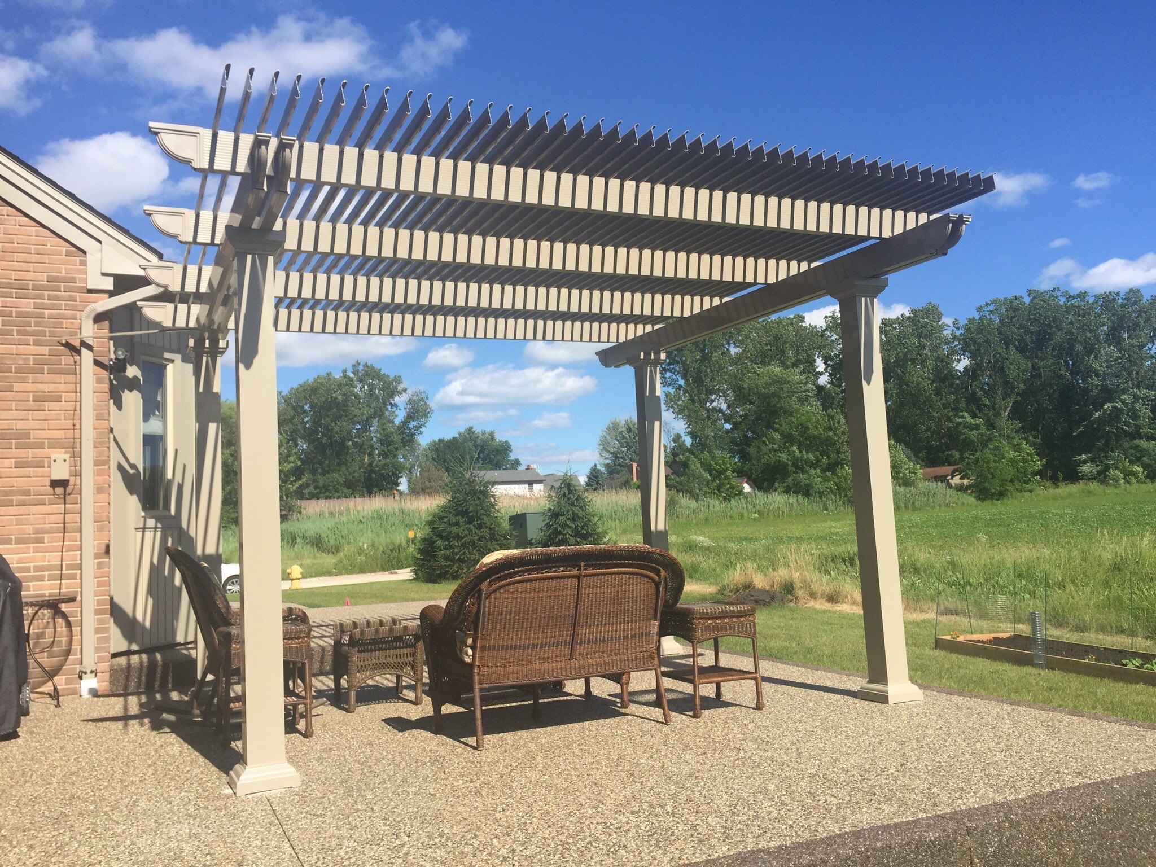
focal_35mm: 29
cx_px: 578
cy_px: 434
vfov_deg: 48.2
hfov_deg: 61.7
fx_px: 968
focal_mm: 4.15
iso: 32
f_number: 2.2
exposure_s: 1/1980
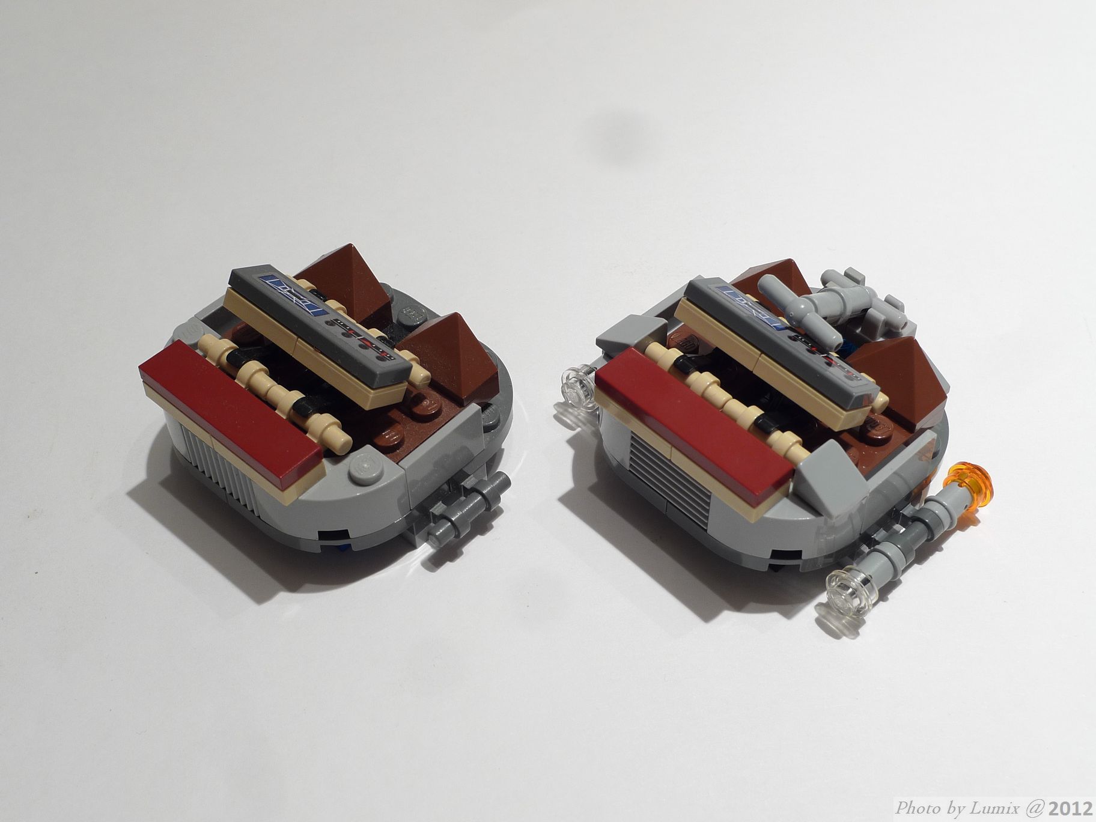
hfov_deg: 39.7
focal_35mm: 48
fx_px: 1520
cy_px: 411
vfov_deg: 30.3
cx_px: 548
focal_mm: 10.2
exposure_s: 1/2
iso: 80
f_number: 4.5
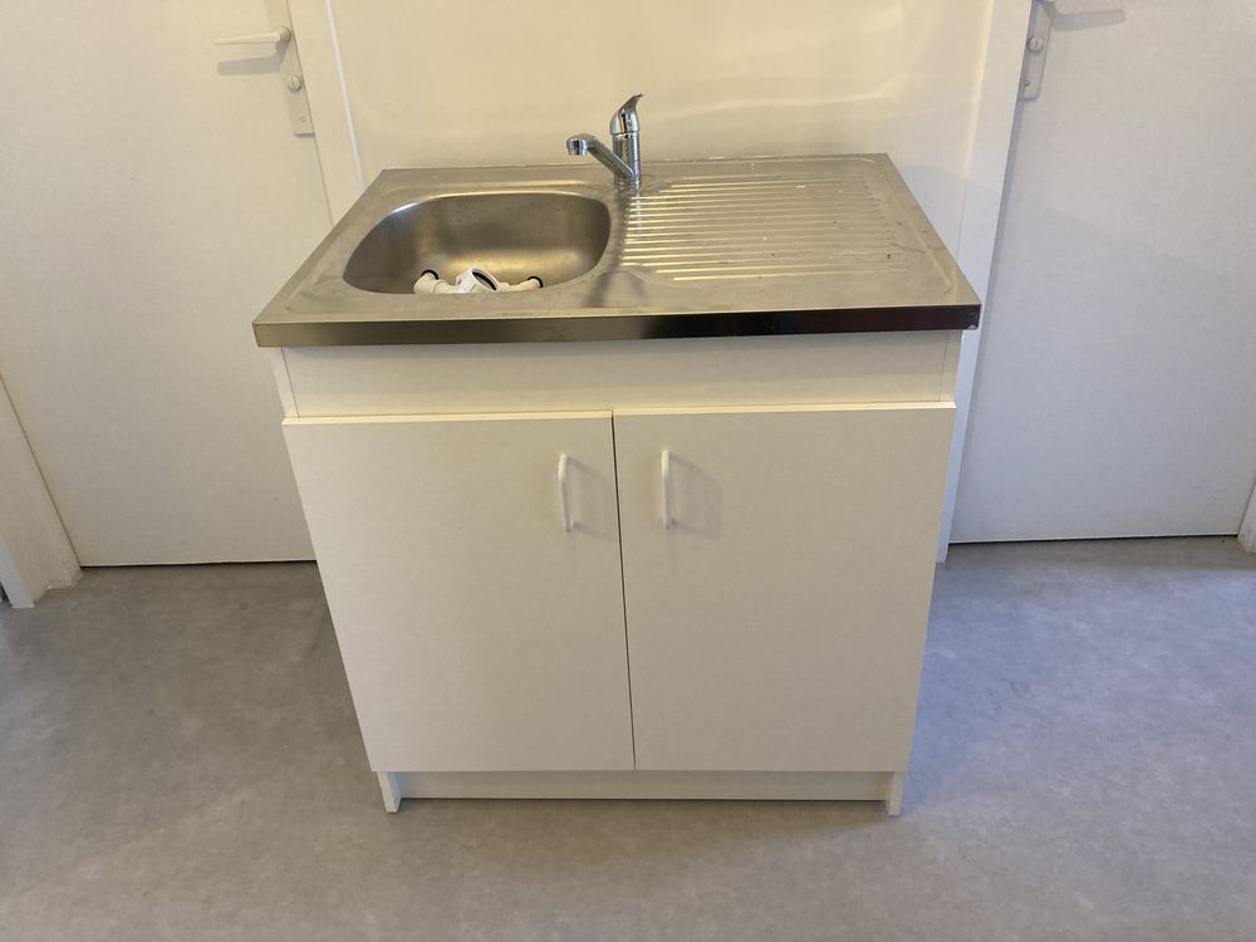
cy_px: 471
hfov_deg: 63.4
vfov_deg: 49.7
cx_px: 628
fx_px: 1016
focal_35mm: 28
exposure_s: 1/60
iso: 200
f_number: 1.8
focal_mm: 3.99
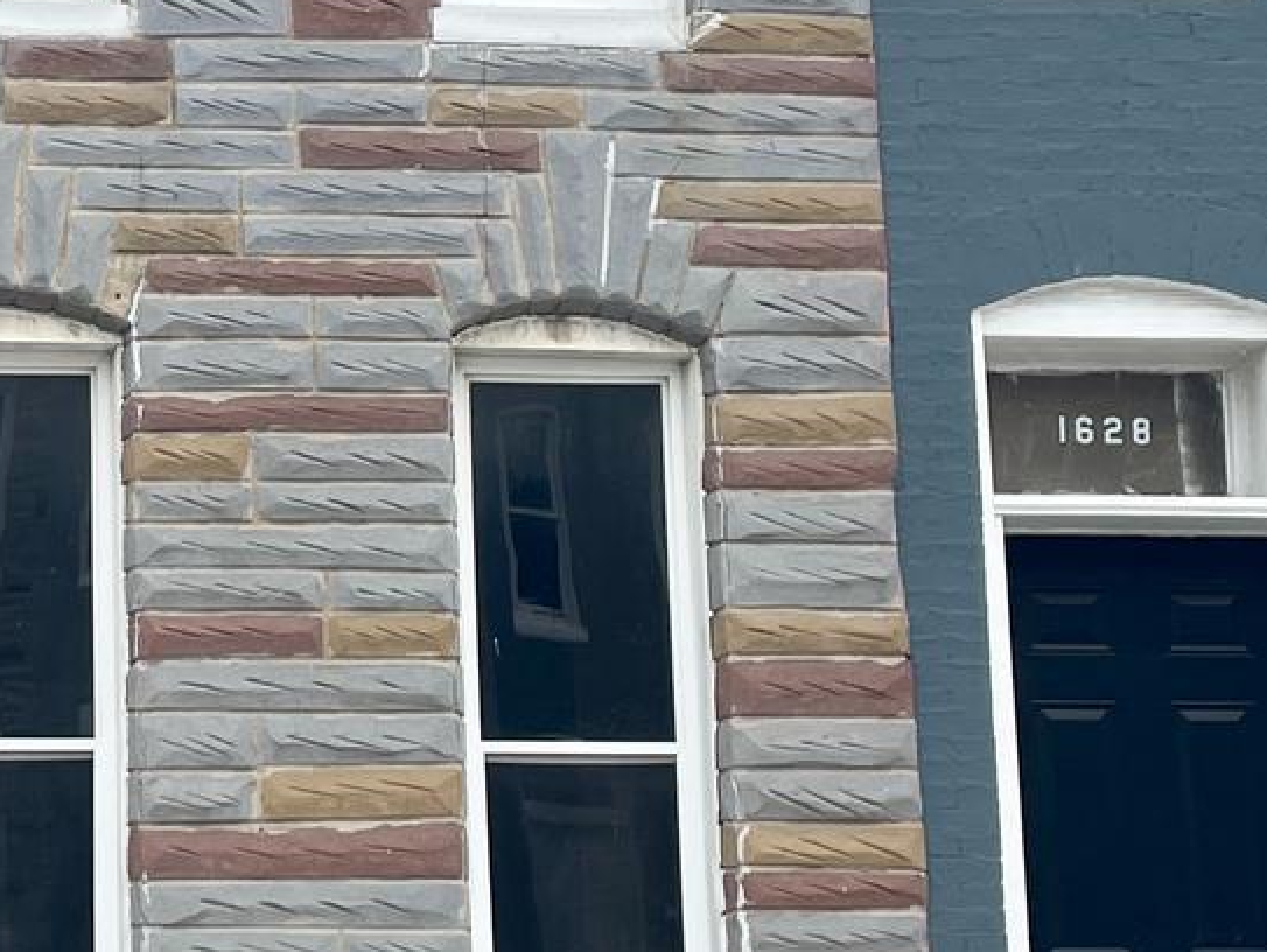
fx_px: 3589
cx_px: 89
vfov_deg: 15.1
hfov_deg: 19.6
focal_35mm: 98
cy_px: 380
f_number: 1.6
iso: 32
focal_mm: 4.2
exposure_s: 1/1276
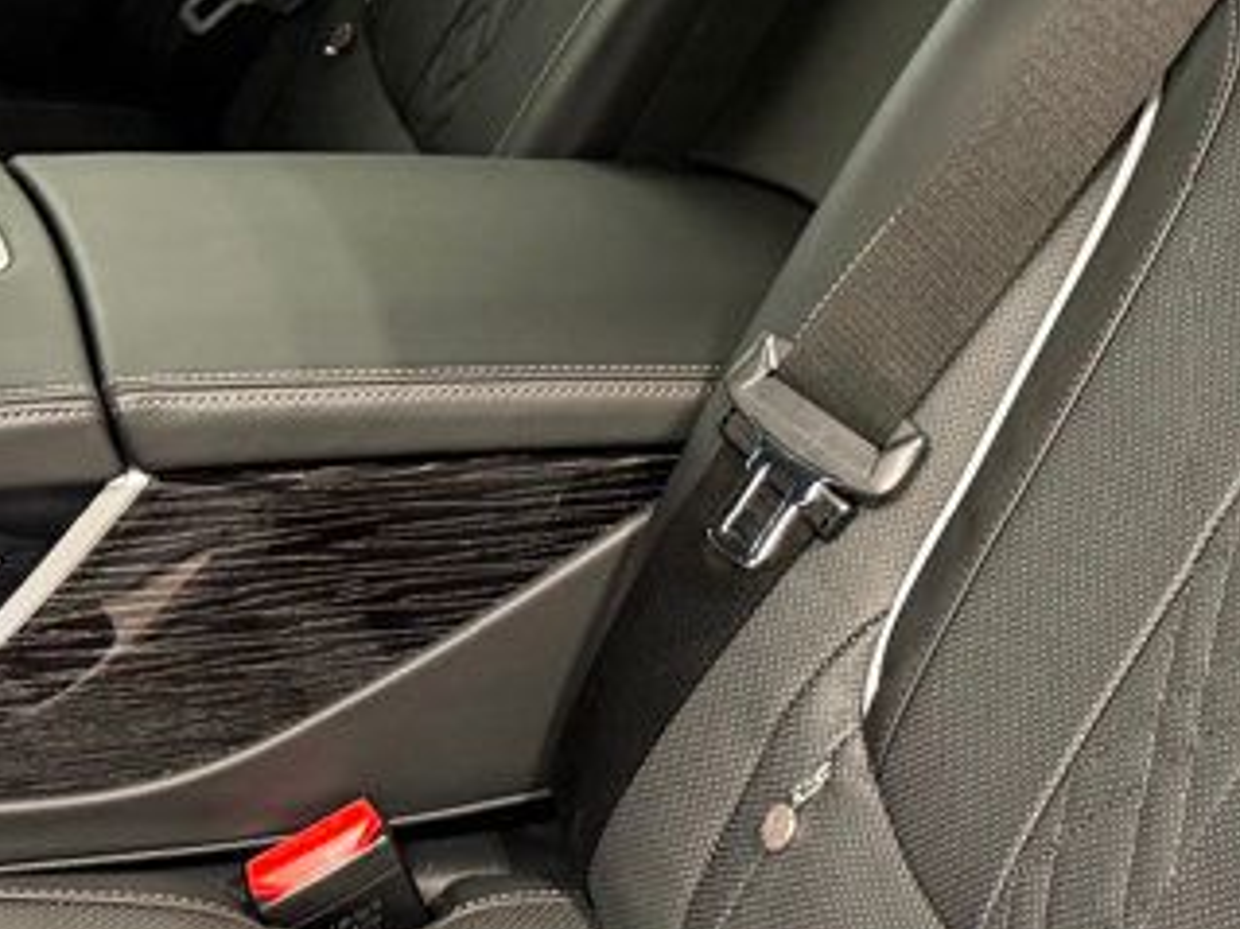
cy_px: -132
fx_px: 2757
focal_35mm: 77
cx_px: 1042
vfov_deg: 18.3
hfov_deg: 24.8
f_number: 1.78
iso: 320
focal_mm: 6.76
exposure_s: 1/60
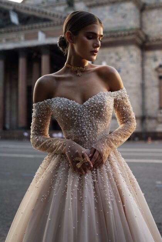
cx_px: 81
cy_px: 121
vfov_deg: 39.6
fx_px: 337
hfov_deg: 27.0
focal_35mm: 50
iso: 320
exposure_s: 1/800
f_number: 3.5
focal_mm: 50
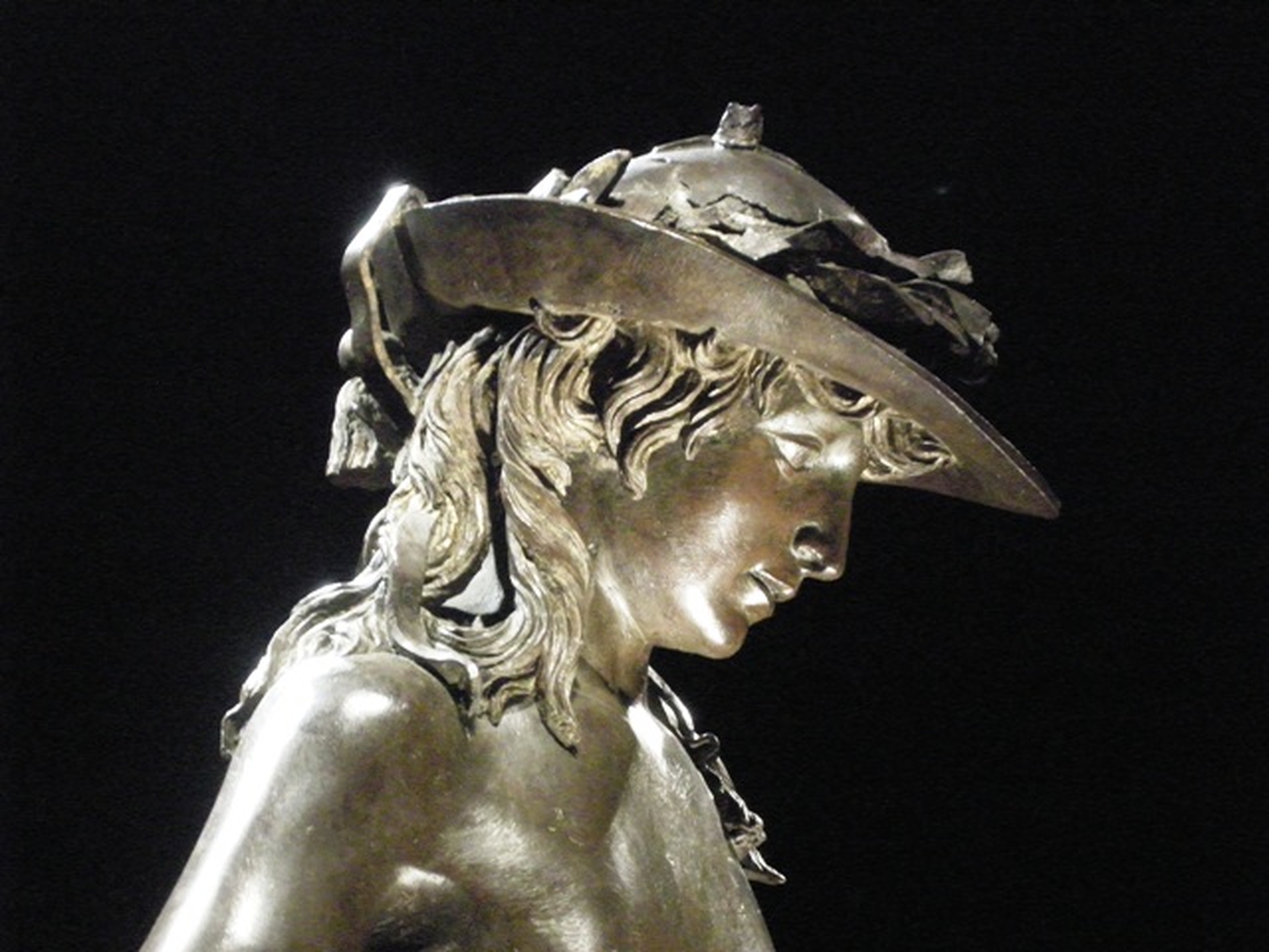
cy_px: 476
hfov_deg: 15.6
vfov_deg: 11.8
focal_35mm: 126
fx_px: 4619
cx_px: 634
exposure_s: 1/30
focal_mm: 26.3
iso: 1600
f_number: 5.3
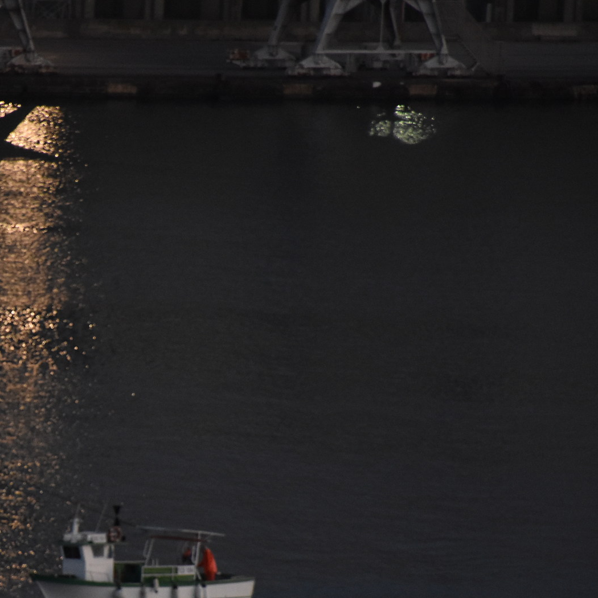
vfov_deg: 4.3
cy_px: 436
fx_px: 7974
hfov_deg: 4.3
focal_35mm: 408
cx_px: 8
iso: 2000
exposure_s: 1/100
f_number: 5.6
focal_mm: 140
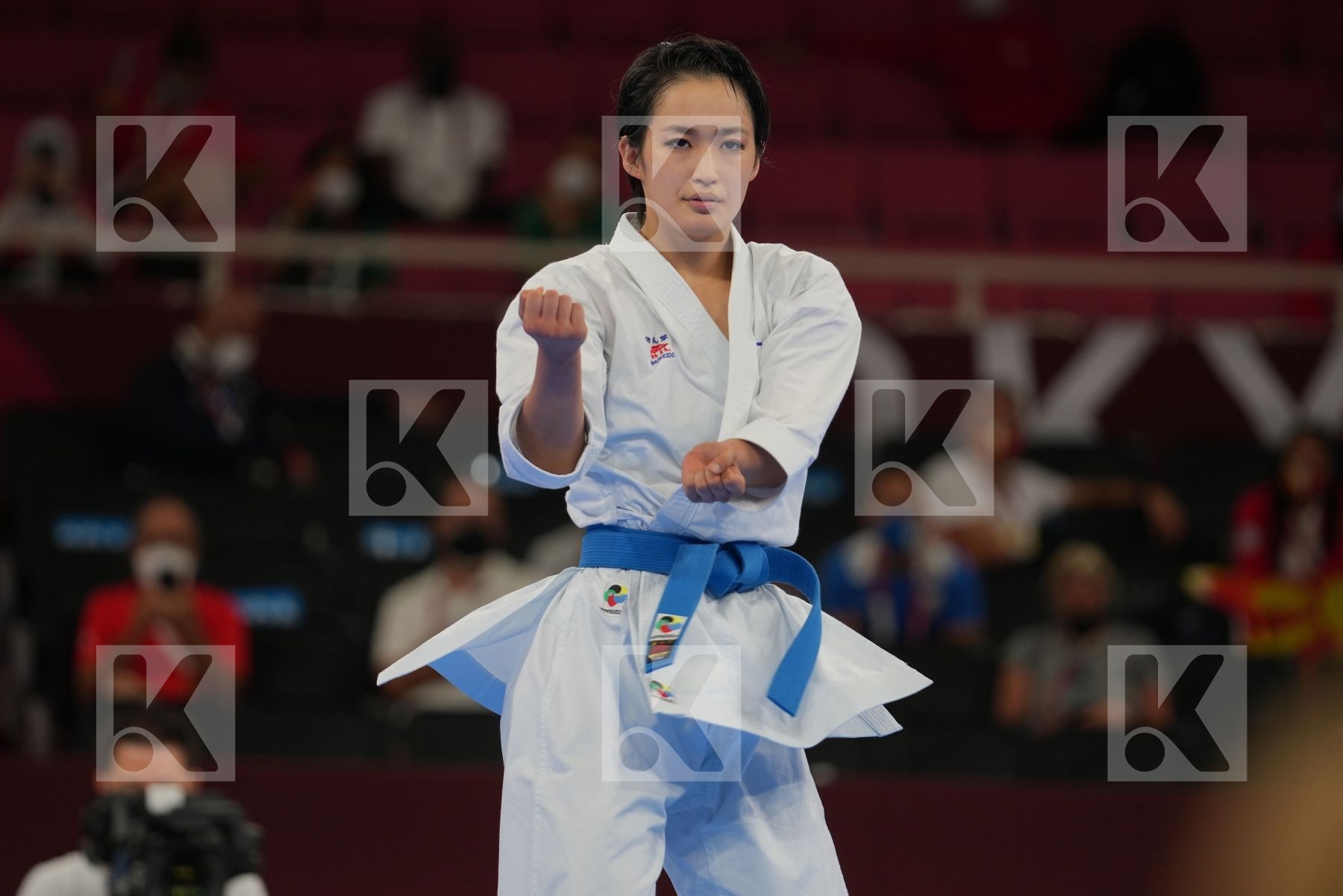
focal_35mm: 300
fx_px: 11191
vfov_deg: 4.6
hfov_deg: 6.9
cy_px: 448
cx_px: 672
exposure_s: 1/500
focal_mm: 200
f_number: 2.8
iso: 250
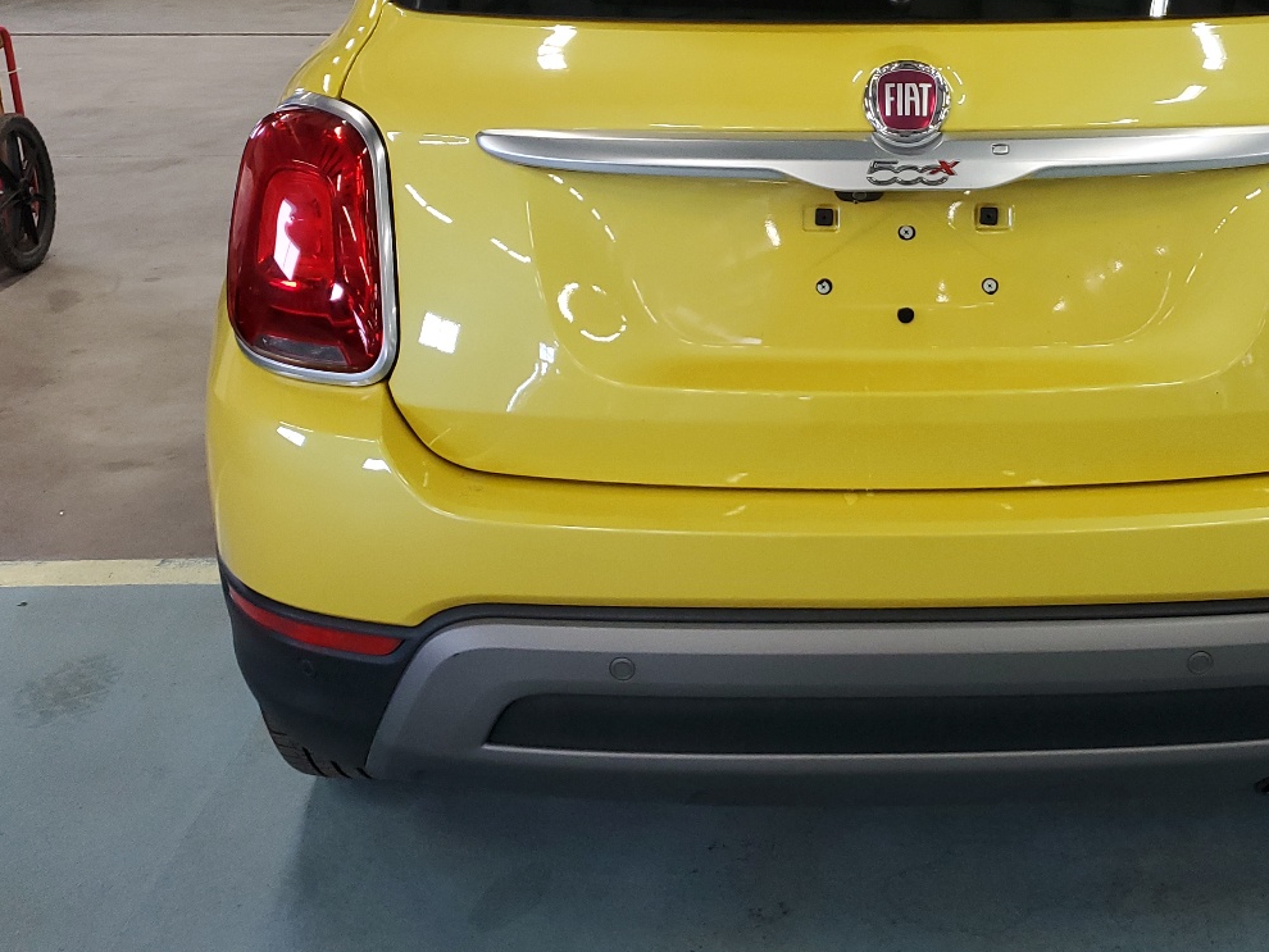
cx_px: 858
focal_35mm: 42
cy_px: 283
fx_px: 1540
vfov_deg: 33.9
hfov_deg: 44.1
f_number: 1.5
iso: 104
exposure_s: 1/60.2
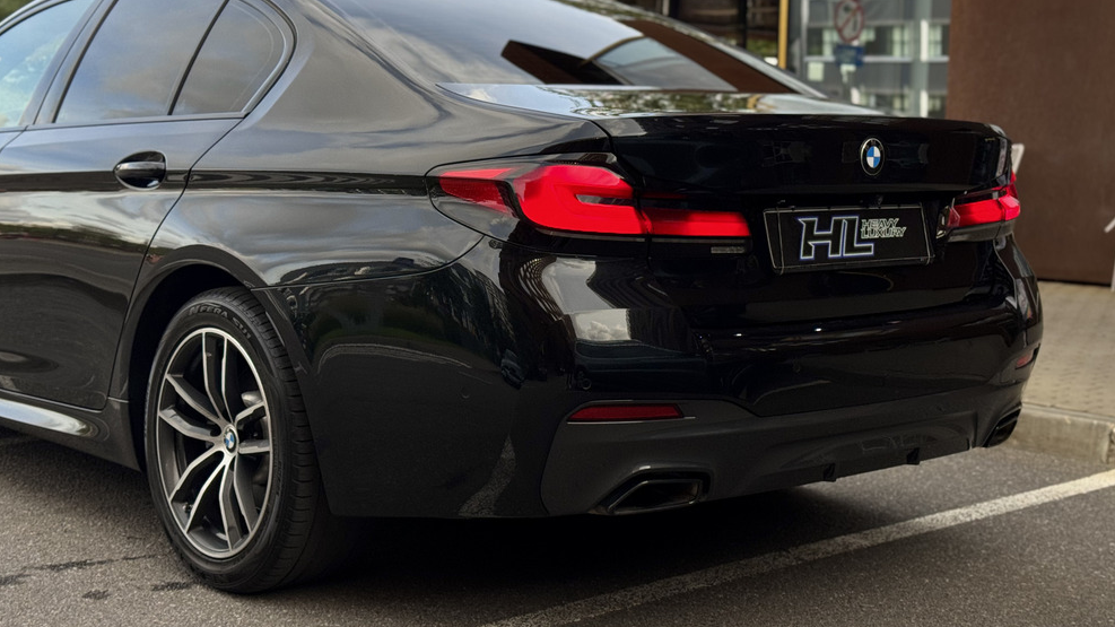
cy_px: 268
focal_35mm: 53
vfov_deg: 22.6
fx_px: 1567
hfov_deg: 39.2
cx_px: 560
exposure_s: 1/615
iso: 64
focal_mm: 6.76
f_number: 1.78
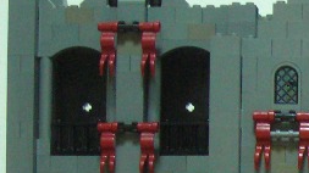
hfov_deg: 11.1
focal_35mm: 181
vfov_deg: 6.6
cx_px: 567
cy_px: 302
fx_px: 1482
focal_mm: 6.8
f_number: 3.3
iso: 200
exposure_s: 1/1.4
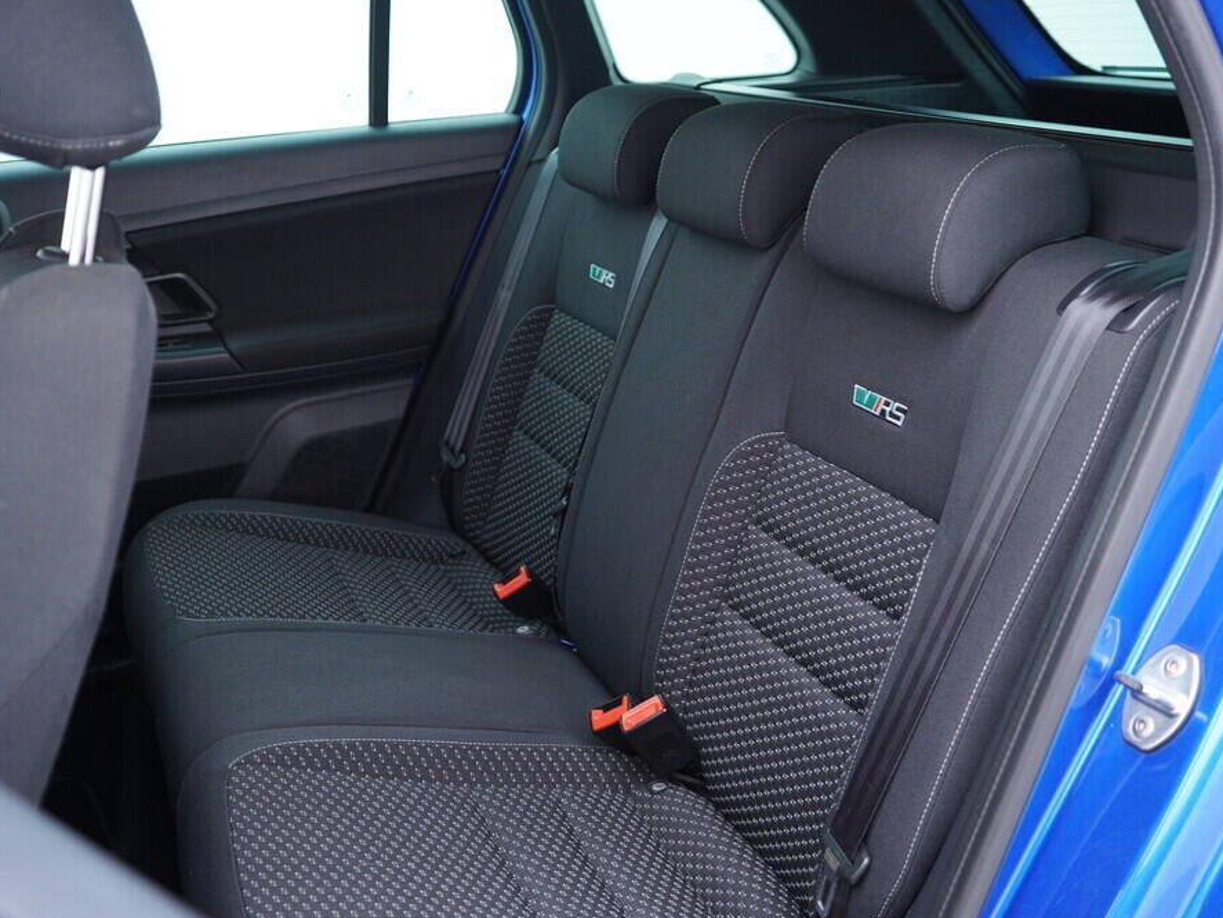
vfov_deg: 36.0
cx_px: 669
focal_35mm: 40
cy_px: 469
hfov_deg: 46.7
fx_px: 1414
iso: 320
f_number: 2.8
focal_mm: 24
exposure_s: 1/40
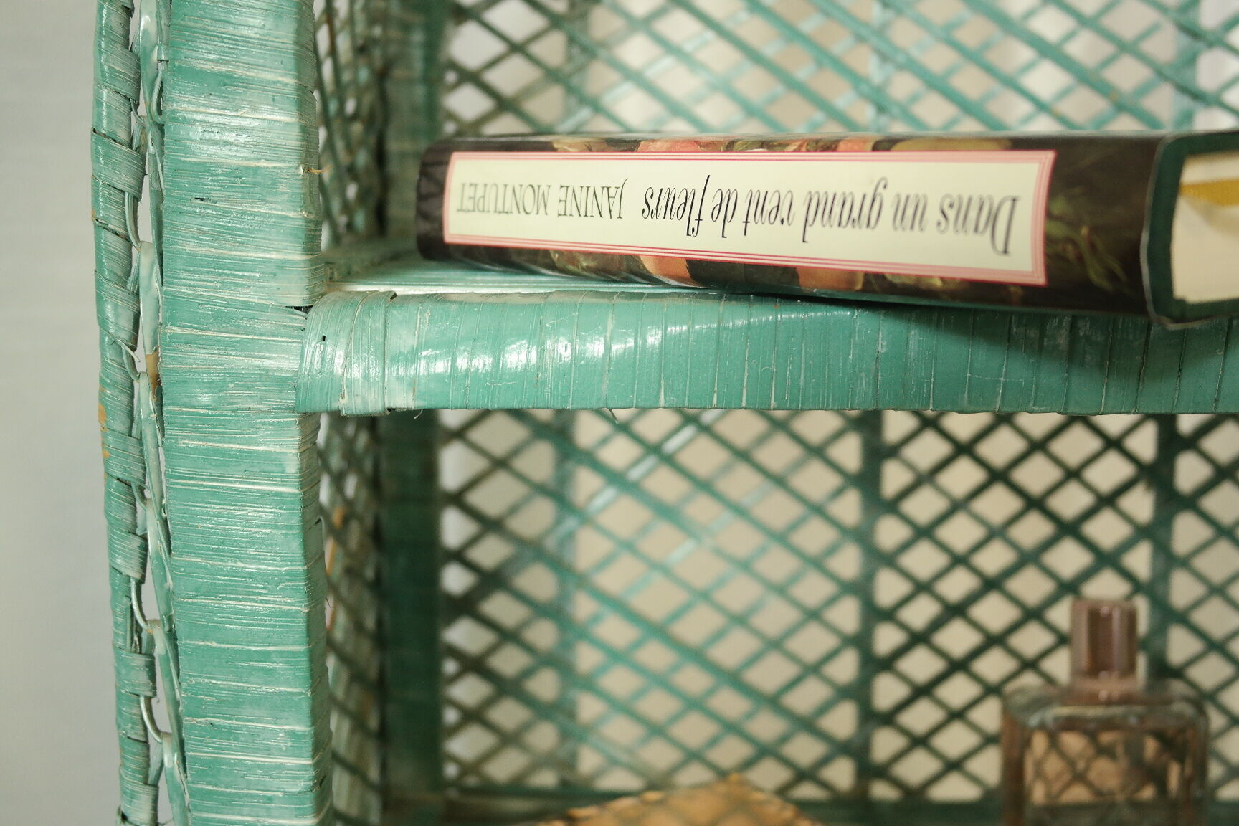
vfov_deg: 31.2
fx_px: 1480
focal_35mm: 43
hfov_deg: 45.4
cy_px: 413
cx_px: 620
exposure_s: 1/30
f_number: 5.6
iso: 800
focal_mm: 28
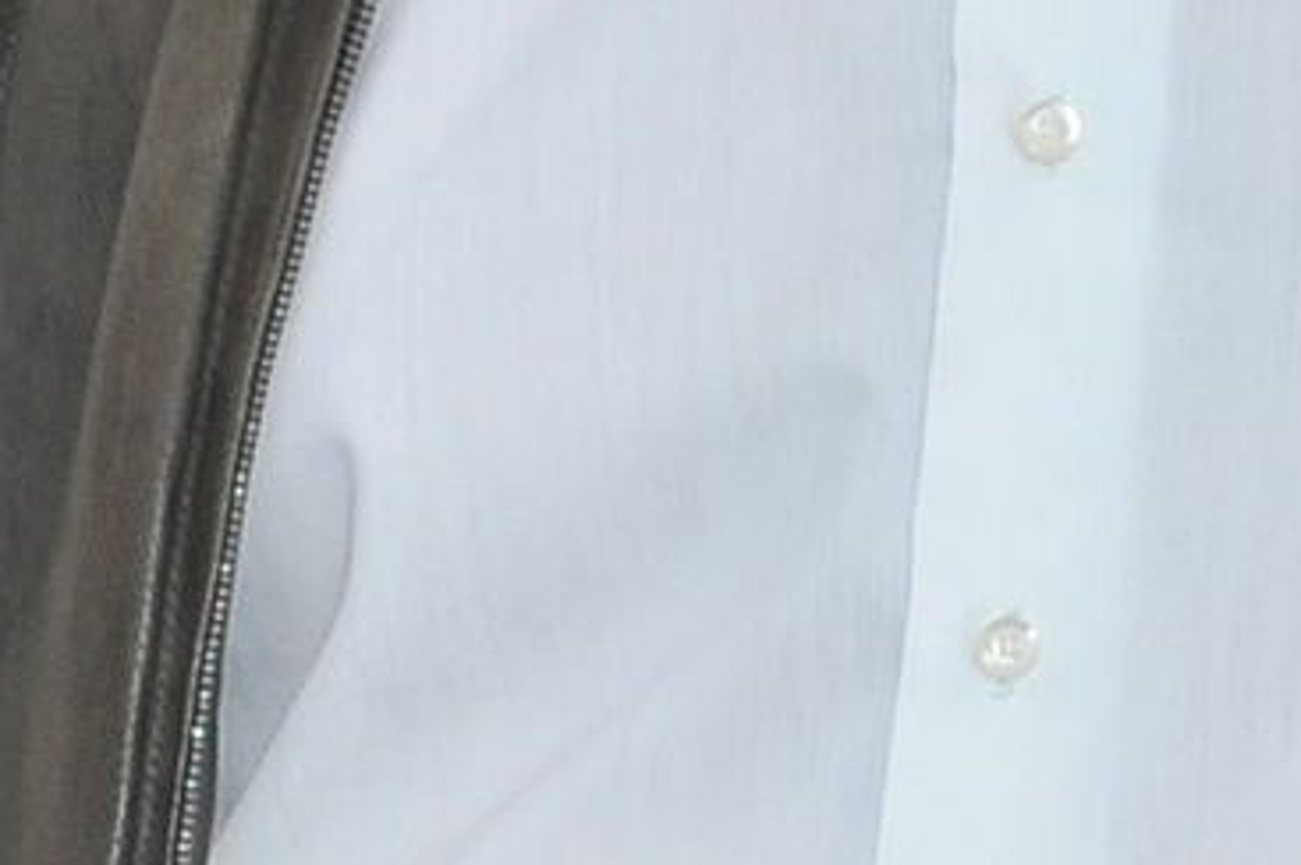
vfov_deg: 4.3
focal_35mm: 307
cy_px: 2934
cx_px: -1765
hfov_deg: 6.4
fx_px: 11084
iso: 500
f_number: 14
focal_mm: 44
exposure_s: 1/250
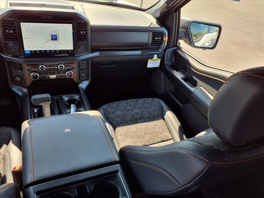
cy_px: 99
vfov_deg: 51.4
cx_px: 132
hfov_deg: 65.3
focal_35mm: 27
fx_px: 206
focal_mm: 3.58
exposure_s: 1/125
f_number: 1.9
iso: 40
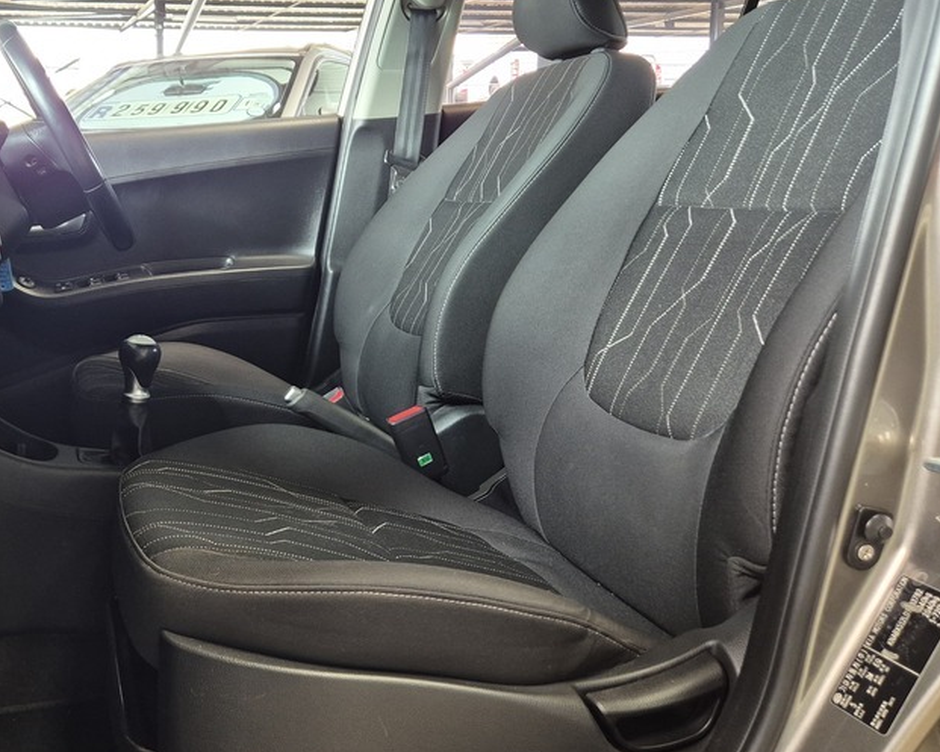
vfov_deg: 40.1
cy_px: 356
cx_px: 213
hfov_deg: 46.9
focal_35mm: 37
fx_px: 1030
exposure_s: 1/100
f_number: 1.8
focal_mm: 5.4
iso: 500
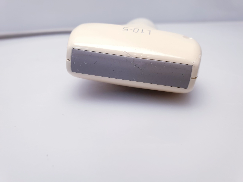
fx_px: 183
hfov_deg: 67.3
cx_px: 122
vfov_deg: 53.1
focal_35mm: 26
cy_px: 91
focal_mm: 4.3
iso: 64
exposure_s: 1/50
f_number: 2.4
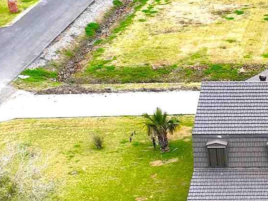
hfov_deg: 14.1
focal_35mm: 131
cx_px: 406
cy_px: 207
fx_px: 1014
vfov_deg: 11.2
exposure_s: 1/200
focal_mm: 12.29
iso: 110
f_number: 2.8
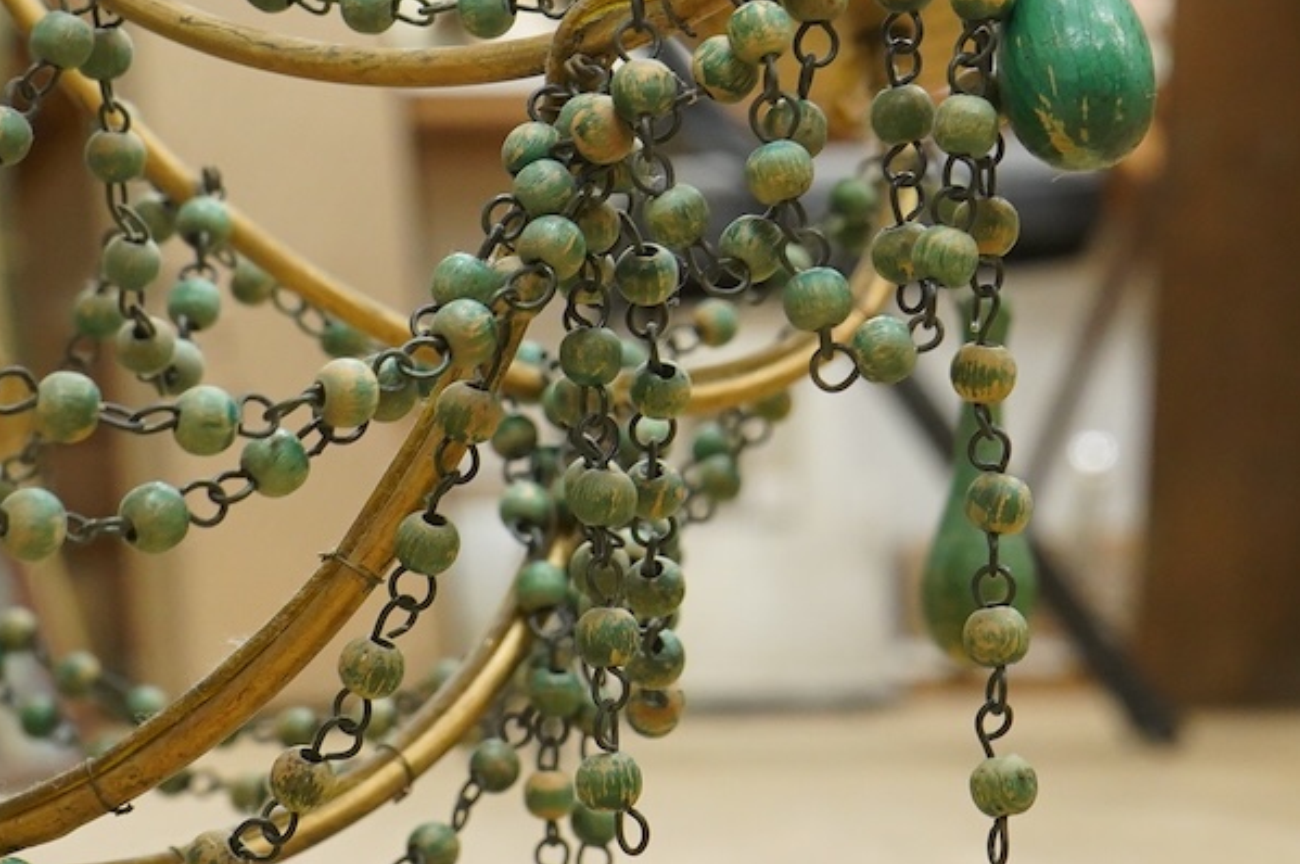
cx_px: 765
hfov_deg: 18.3
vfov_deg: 12.1
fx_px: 4040
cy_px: 73
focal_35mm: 112
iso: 2500
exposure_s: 1/80
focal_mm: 39
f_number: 6.3
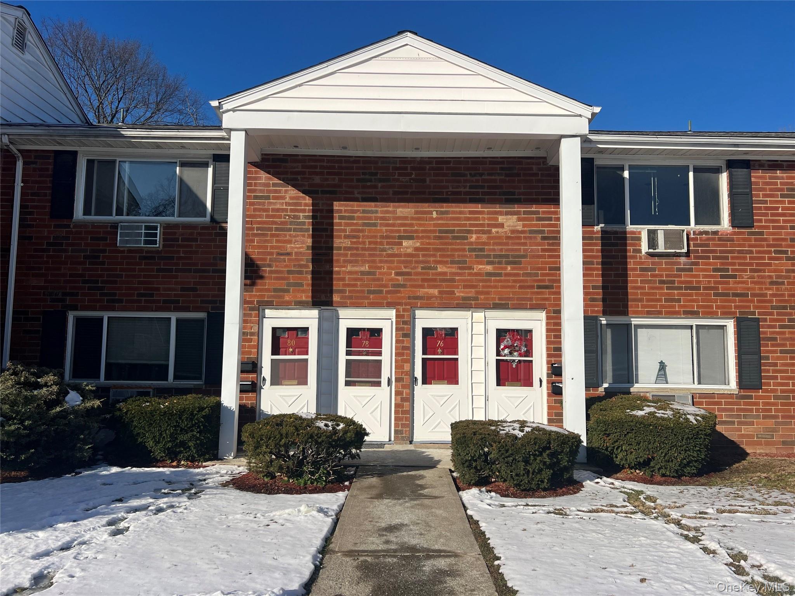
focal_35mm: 26
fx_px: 597
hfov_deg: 67.3
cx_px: 398
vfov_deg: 53.1
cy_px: 298
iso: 50
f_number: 1.5
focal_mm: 5.7
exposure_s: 1/7463
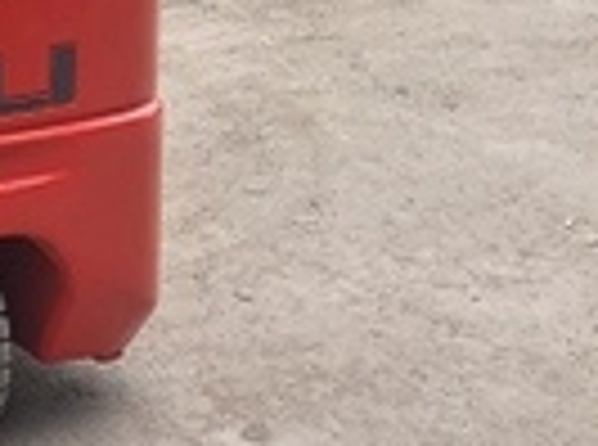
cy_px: -221
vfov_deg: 13.3
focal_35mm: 105
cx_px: -378
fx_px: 1809
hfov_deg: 16.5
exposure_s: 1/231
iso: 32
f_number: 2.2
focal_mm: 4.15
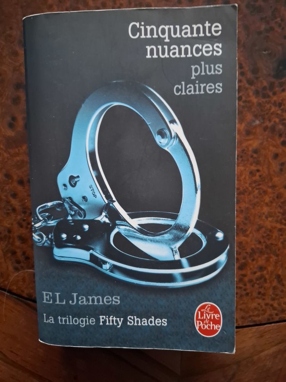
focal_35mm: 23
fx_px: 253
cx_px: 143
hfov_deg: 58.9
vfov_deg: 73.9
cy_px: 191
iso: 800
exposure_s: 1/25
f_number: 1.8
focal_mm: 5.54
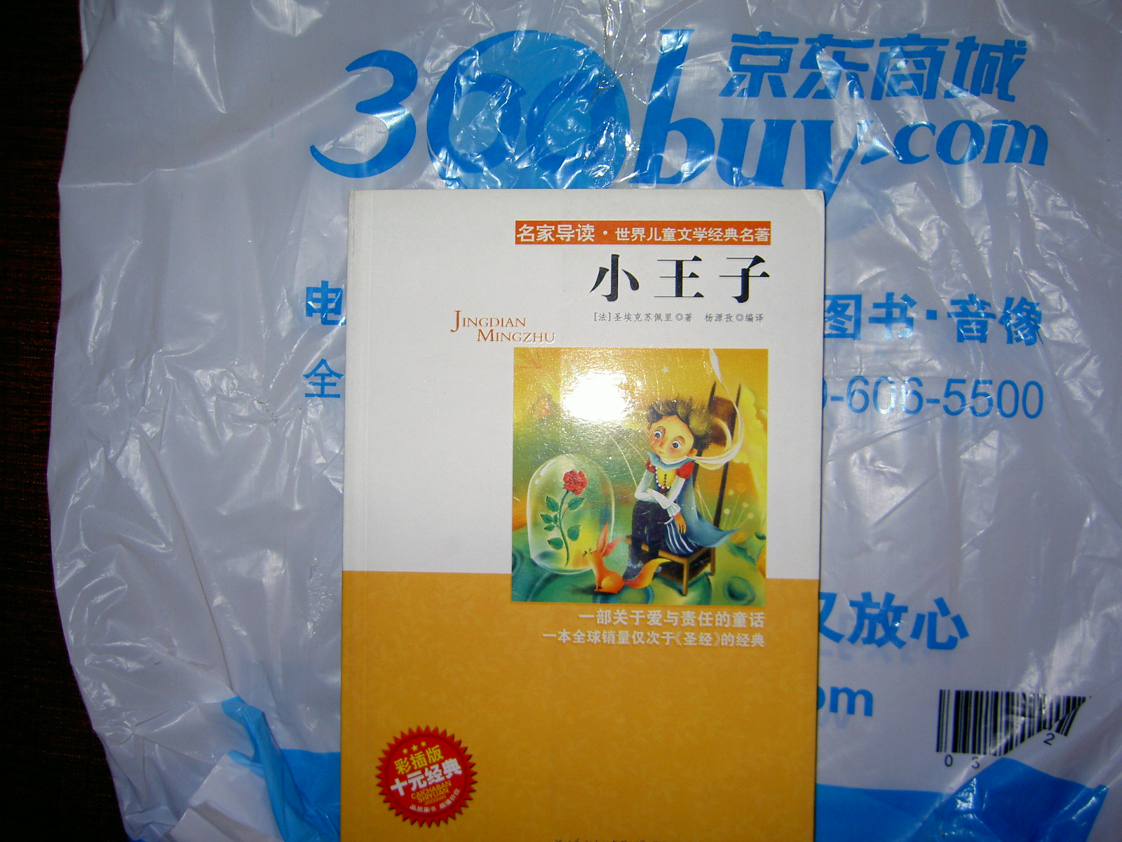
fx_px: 1102
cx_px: 561
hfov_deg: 54.0
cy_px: 421
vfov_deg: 41.8
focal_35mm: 34
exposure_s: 1/60
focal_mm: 5.6
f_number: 2.8
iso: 100
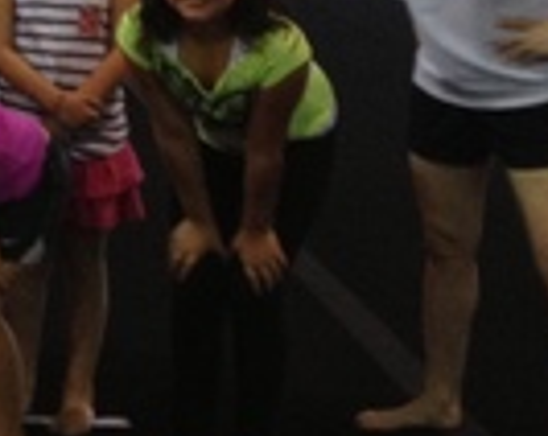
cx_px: -445
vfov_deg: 9.1
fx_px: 2672
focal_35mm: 165
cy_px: -259
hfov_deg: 10.9
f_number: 2.4
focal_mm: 4.28
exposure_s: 1/20
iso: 160
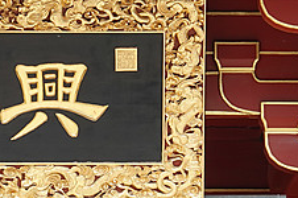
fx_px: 5538
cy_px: 148
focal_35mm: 670
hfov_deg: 3.1
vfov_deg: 2.0
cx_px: -57
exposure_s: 1/200
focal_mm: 68.44
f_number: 5.6
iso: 125
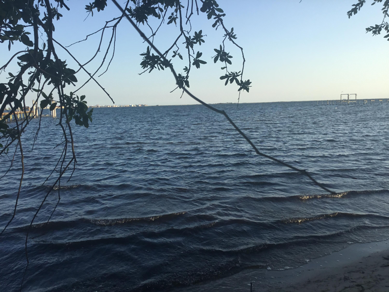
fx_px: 348
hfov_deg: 58.4
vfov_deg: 45.4
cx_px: 194
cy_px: 146
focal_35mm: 31
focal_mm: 3.3
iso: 25
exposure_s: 1/617
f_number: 2.4
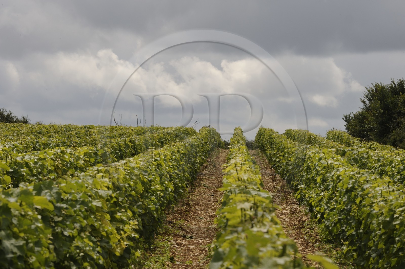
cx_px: 202
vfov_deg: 6.9
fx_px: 2248
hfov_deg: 10.3
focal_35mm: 200
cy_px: 134
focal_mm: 200
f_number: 18
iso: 400
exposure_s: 1/320
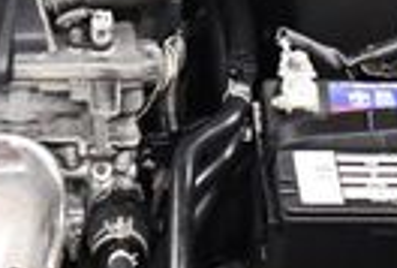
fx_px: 1925
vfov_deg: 7.9
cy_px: -72
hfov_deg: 11.7
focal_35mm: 174
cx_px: 3
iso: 3200
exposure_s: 1/100
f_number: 3.5
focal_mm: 18
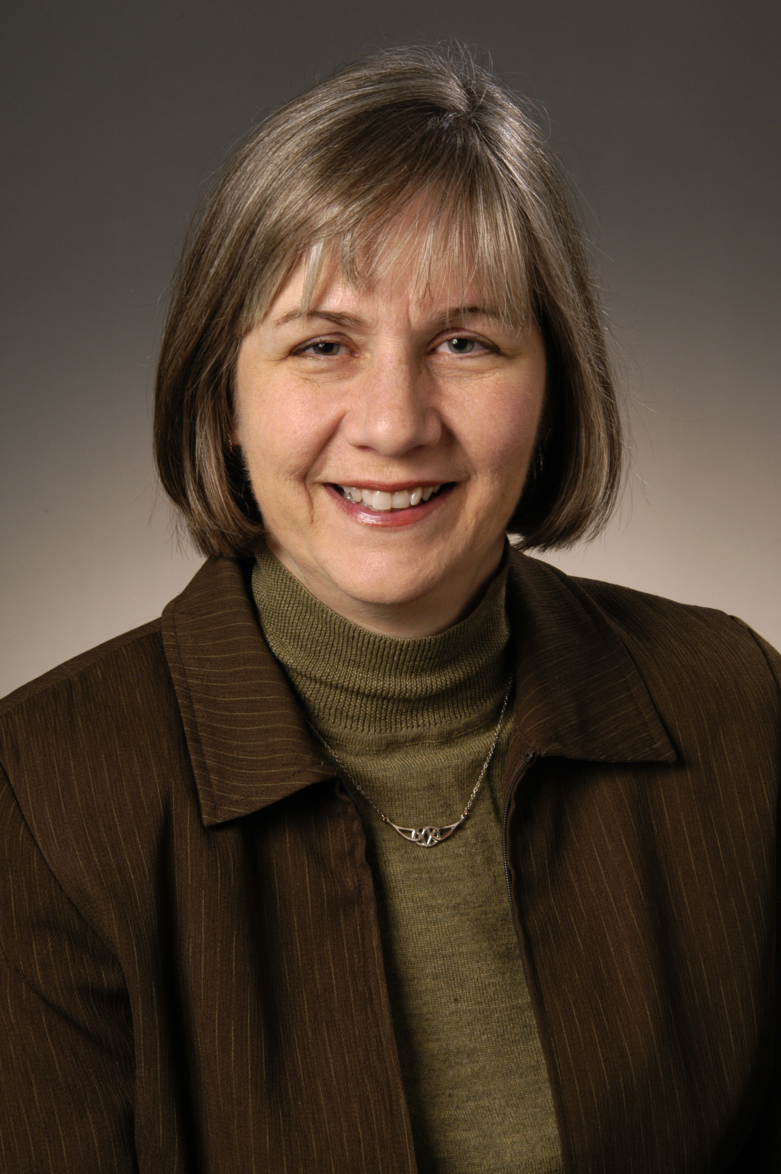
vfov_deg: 19.5
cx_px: 390
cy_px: 587
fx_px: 3423
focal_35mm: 105
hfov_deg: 13.0
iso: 200
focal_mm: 70
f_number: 11
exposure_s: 1/100
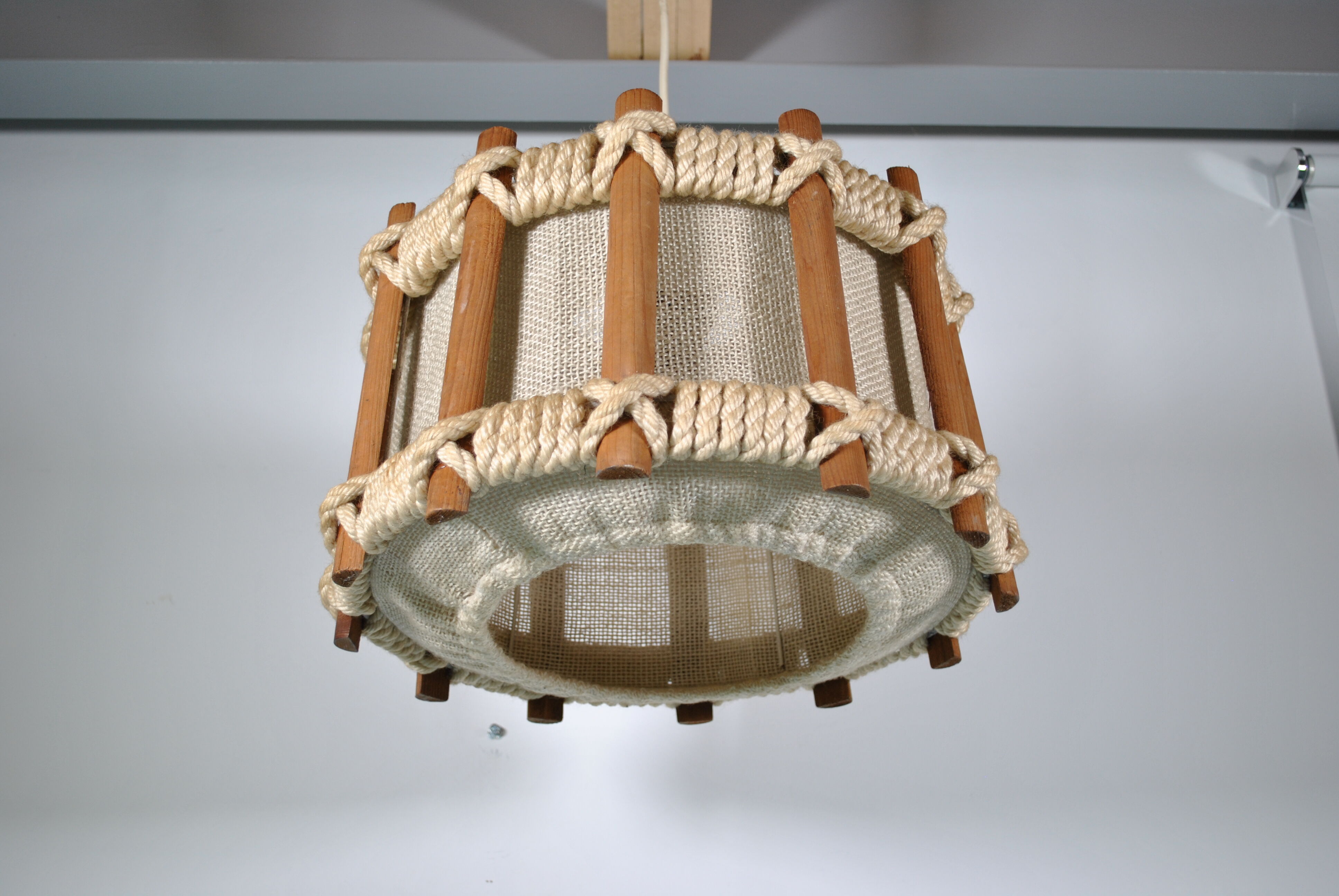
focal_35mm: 44
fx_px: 1620
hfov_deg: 44.9
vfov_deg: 30.9
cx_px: 670
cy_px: 448
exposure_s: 1/60
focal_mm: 29
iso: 200
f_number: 4.5
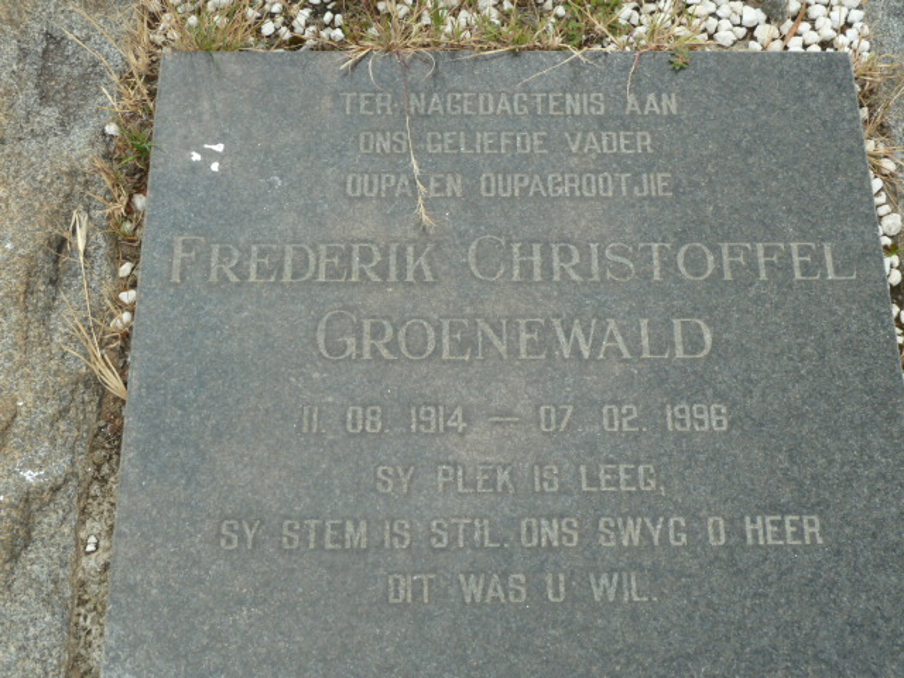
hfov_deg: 36.8
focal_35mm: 52
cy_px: 339
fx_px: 1358
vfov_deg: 28.0
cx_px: 452
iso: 80
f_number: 3.8
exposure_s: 1/125
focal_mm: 8.5
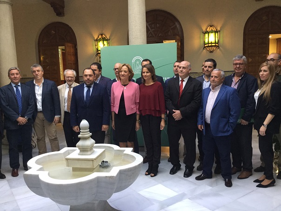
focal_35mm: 31
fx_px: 252
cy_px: 106
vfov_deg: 45.4
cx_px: 140
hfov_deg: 58.4
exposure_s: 1/33
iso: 100
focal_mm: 3.3
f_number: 2.4
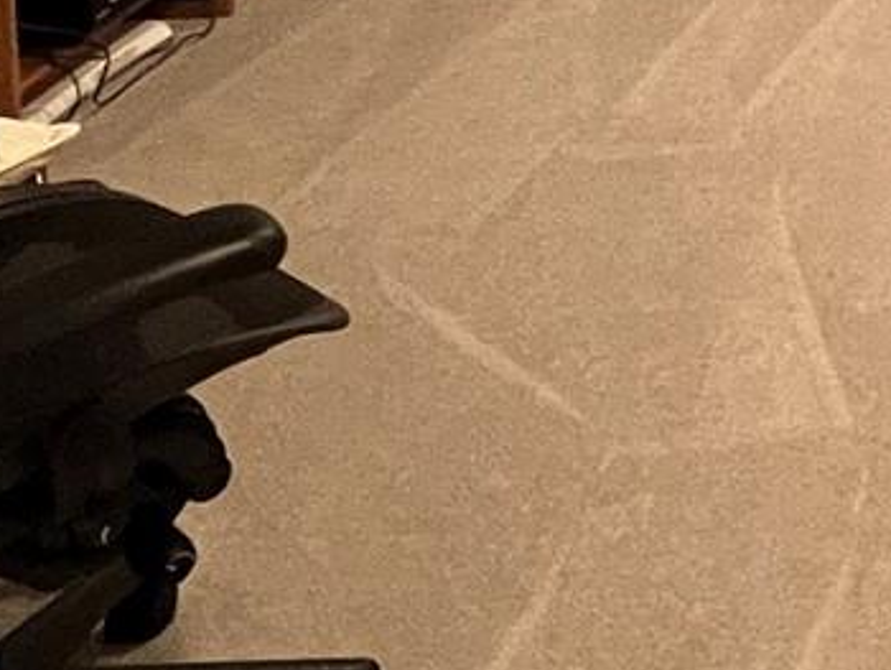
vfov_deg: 15.7
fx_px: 1958
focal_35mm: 76
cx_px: 1489
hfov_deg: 20.3
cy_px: -634
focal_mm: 1.57
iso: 640
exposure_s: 1/60
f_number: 1.8
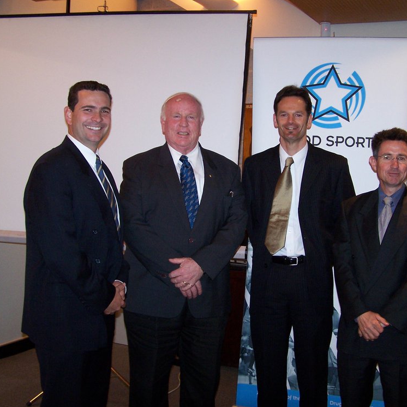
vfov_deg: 37.6
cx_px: 223
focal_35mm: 45
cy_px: 203
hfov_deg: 37.5
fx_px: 599
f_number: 2.8
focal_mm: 6.3
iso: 140
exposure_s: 1/60
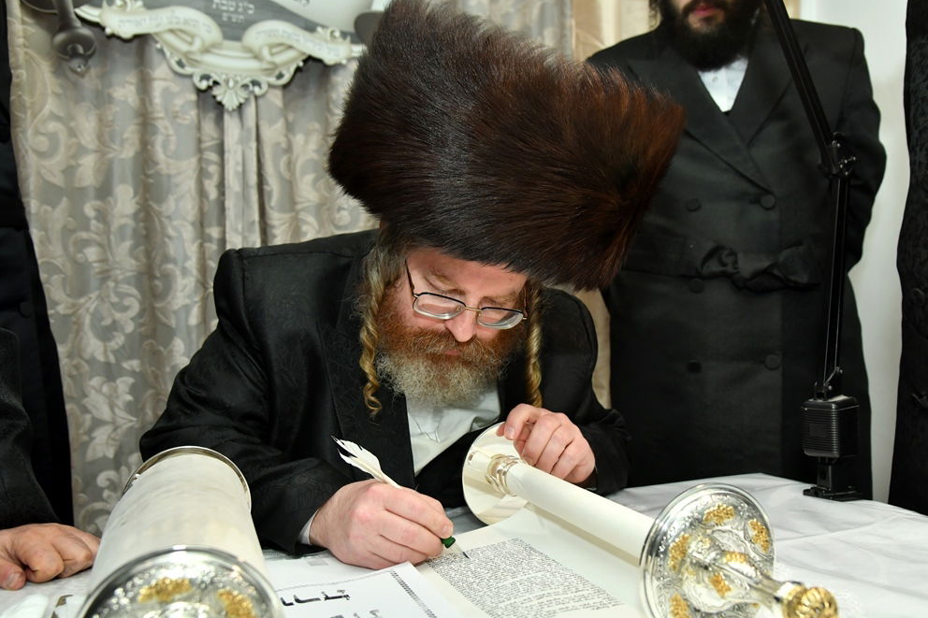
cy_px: 302
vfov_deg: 41.1
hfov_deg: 58.7
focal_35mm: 32
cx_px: 471
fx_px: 825
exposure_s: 1/250
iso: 1000
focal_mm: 31
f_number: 5.6
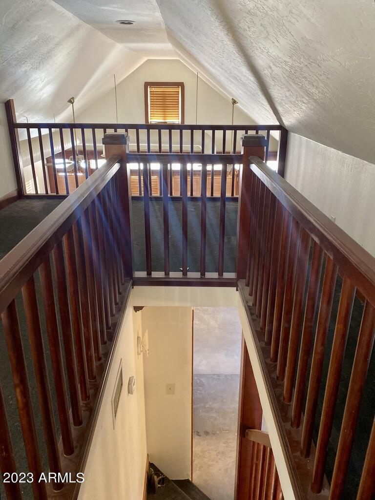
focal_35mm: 26
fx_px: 376
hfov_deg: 53.1
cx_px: 188
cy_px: 250
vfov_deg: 67.3
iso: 250
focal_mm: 4.25
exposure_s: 1/60
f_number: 1.8
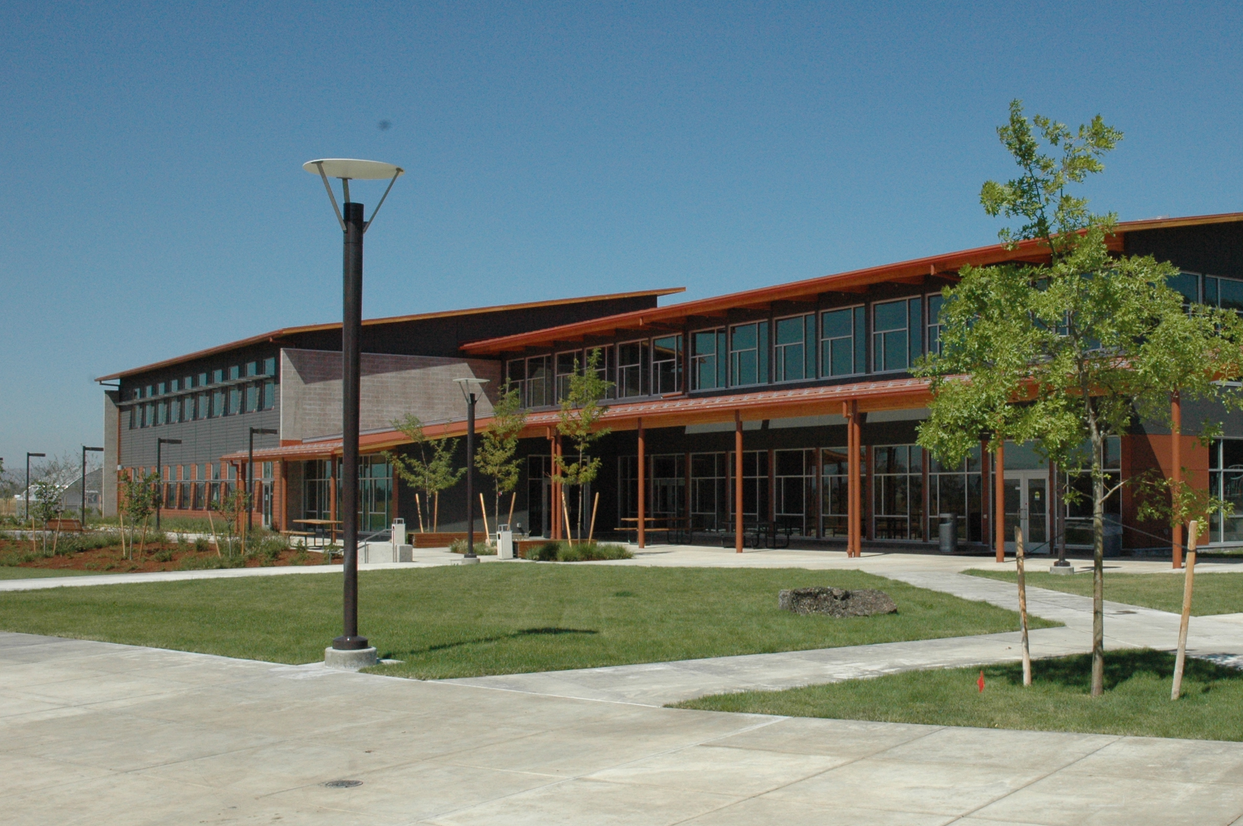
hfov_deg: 46.0
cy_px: 446
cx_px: 782
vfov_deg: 31.8
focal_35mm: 42
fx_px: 1449
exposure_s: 1/800
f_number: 14
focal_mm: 22
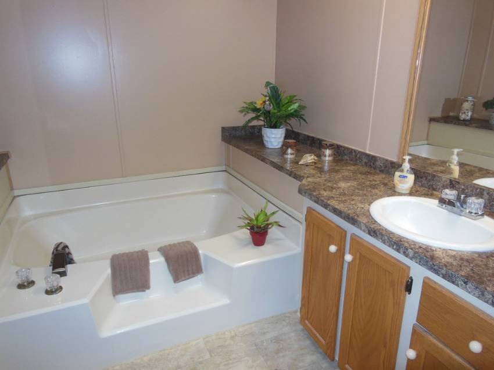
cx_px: 247
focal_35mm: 25
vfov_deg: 54.9
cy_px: 185
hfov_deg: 69.4
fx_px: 357
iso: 200
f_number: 3.5
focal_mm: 4.5
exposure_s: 1/25
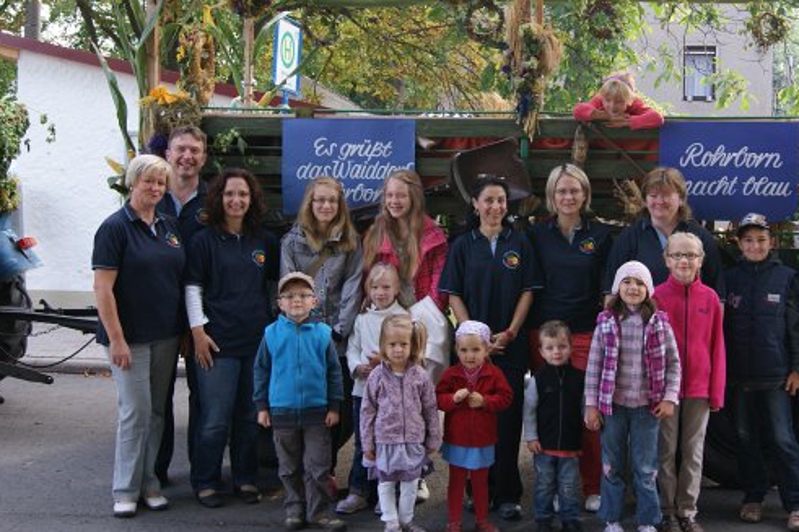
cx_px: 488
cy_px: 220
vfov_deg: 28.6
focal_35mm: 47
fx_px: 1043
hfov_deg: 41.7
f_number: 4.5
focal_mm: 24
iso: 100
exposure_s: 1/40
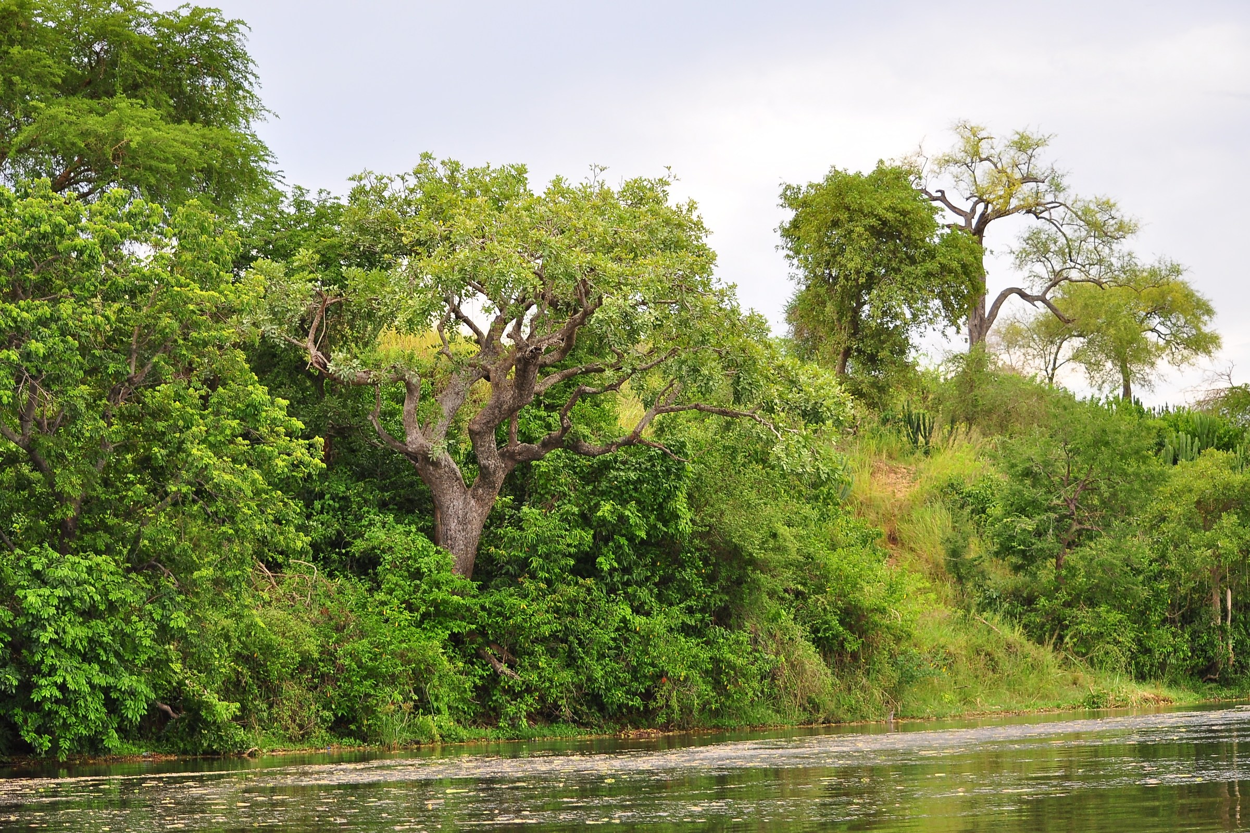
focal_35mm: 82
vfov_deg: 16.6
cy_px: 416
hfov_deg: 24.6
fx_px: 2864
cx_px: 625
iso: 200
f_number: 5
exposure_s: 1/100
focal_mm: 55
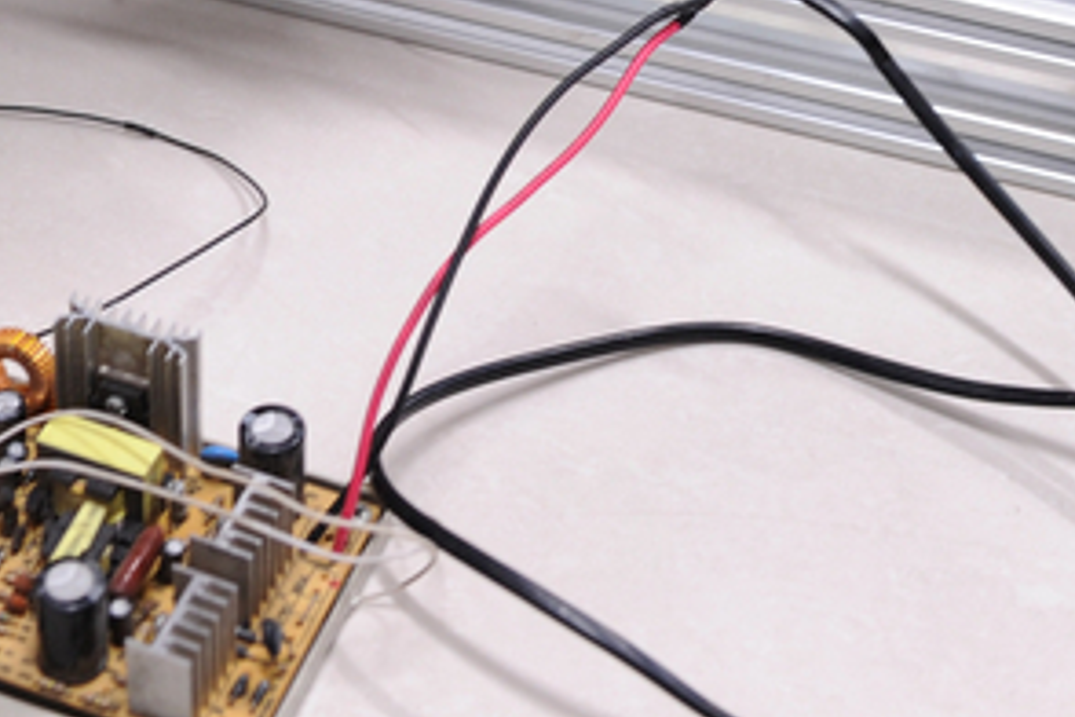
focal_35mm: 110
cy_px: -353
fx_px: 3284
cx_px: 388
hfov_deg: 18.6
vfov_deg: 11.9
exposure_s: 1/30
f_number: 3.5
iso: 640
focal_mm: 36
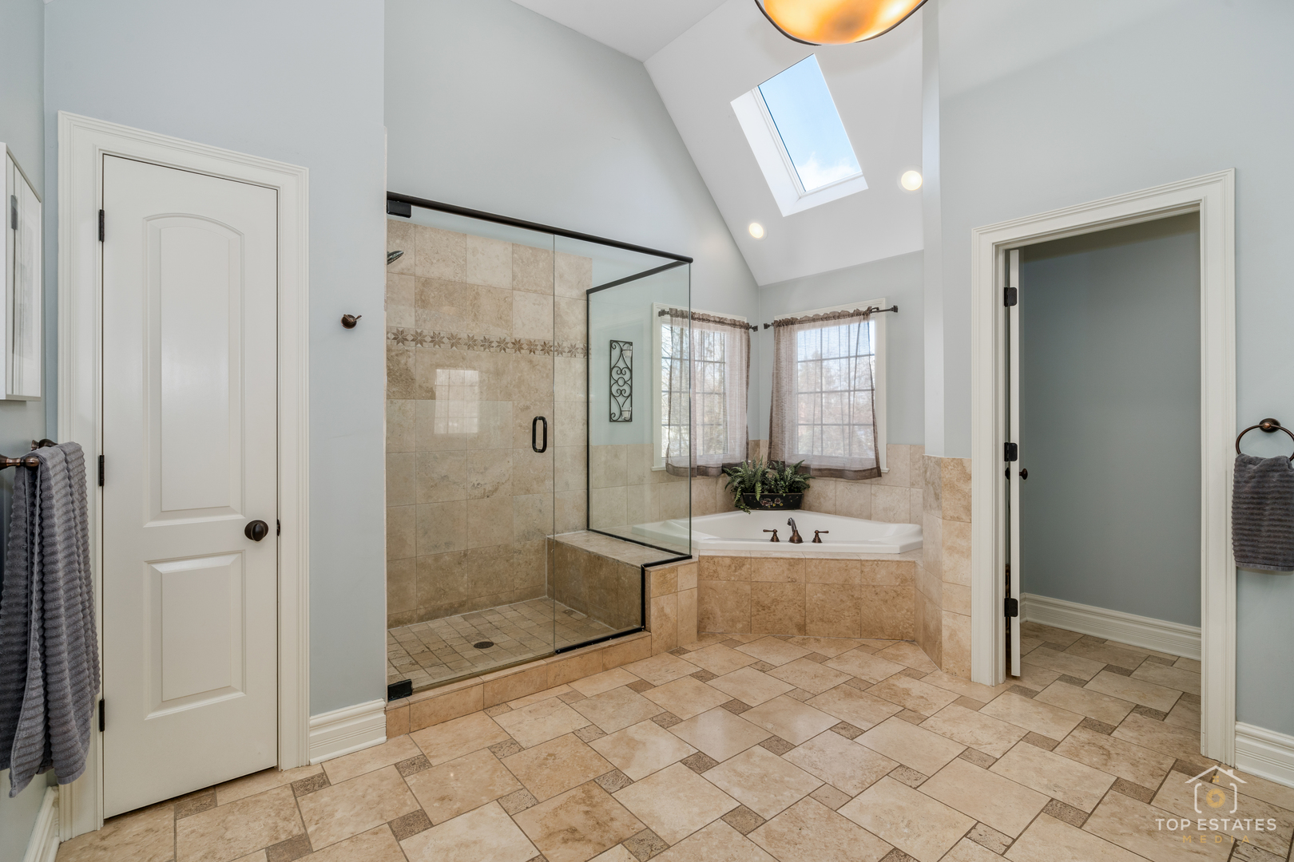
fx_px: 575
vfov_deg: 73.7
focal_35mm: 16
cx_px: 647
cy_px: 431
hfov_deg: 96.7
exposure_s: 1
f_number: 10
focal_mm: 16
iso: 400
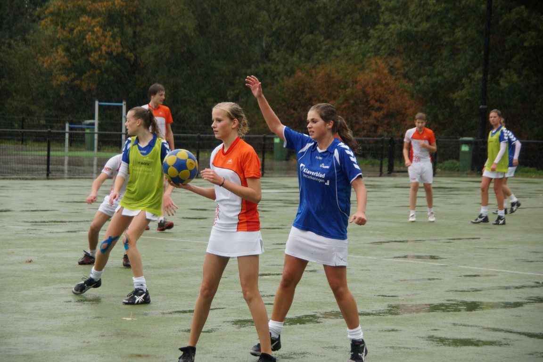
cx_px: 272
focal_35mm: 135
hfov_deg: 15.2
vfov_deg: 10.2
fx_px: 2036
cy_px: 181
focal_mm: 90
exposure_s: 1/200
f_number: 5.6
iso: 320
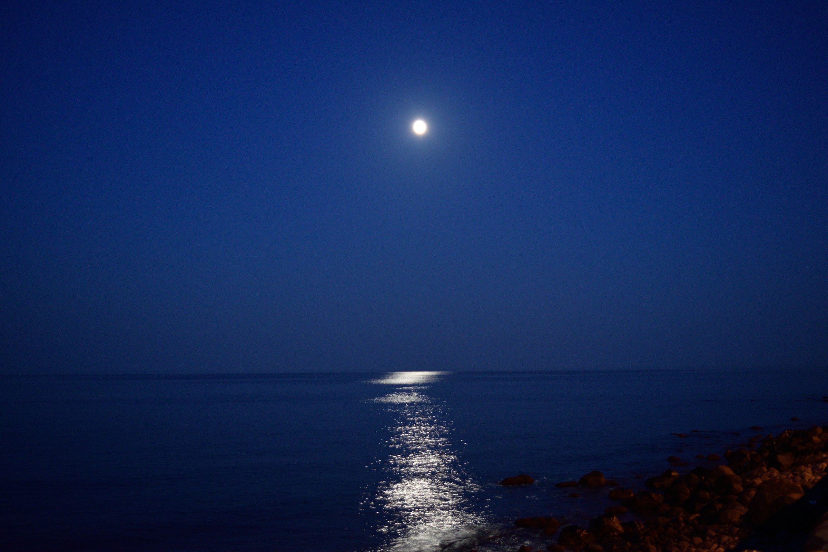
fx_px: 828
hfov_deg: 53.1
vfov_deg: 36.9
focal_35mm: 36
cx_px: 414
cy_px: 276
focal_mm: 24
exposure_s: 1/3
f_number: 4
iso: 800
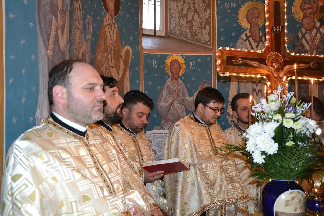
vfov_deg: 34.2
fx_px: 351
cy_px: 108
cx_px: 162
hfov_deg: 49.6
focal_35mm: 39
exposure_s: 1/60
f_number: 4
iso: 1800
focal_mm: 26
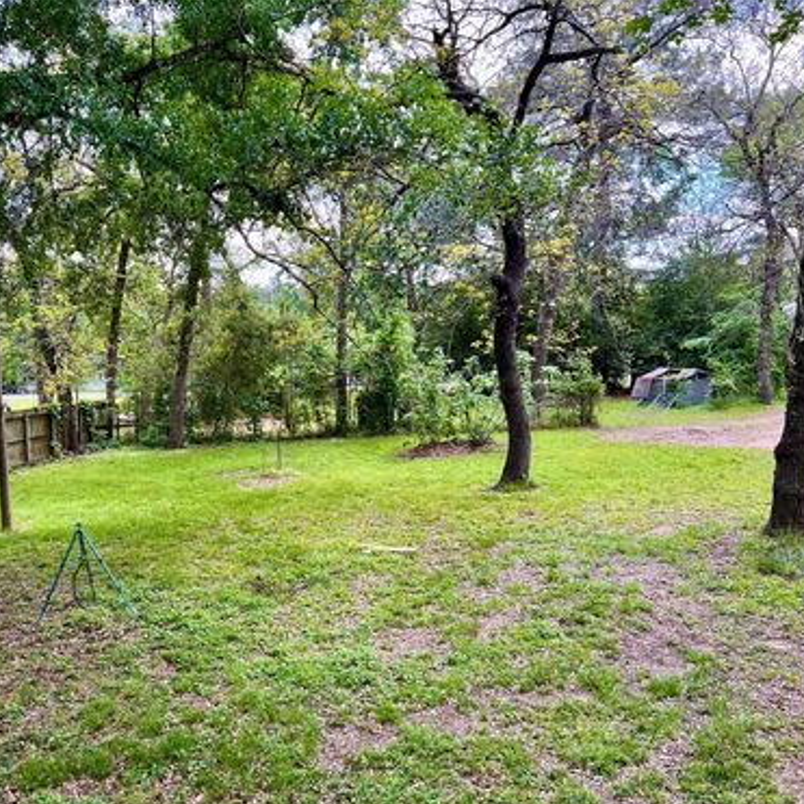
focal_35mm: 31
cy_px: 404
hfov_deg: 51.9
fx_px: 815
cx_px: 295
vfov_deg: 52.5
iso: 50
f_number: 1.5
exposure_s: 1/513
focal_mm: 5.7
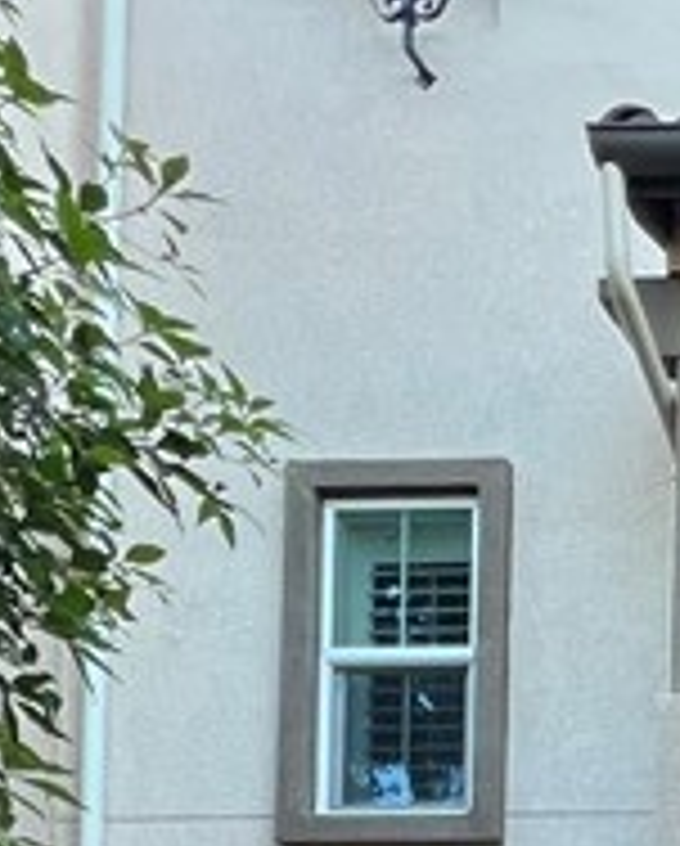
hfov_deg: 15.7
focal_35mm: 69
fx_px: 1732
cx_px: 1477
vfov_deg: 18.7
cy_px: 1647
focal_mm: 1.57
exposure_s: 1/99
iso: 64
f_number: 1.8
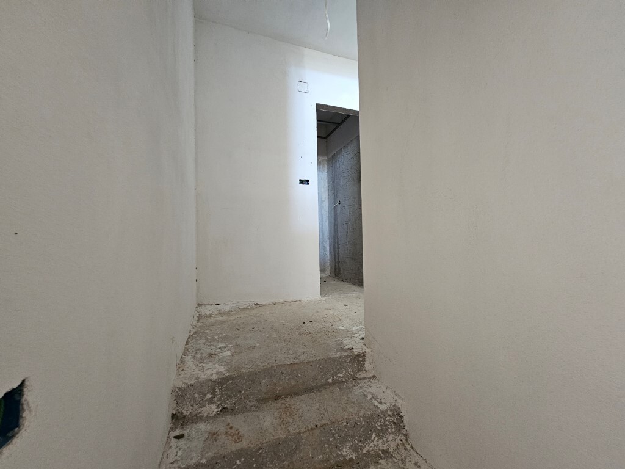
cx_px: 312
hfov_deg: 106.2
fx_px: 235
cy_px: 234
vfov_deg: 89.9
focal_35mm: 13
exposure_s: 1/33
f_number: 2.2
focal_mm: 2.2
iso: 500
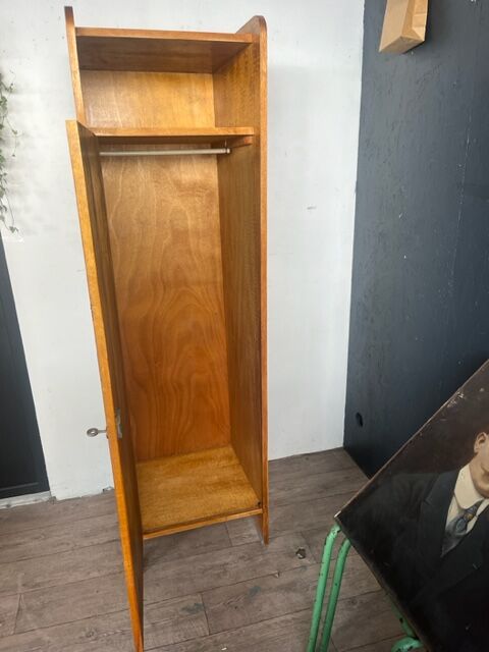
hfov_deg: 53.1
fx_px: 490
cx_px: 244
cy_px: 326
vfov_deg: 67.3
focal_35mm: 26
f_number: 1.6
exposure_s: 1/110
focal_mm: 5.1
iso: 125
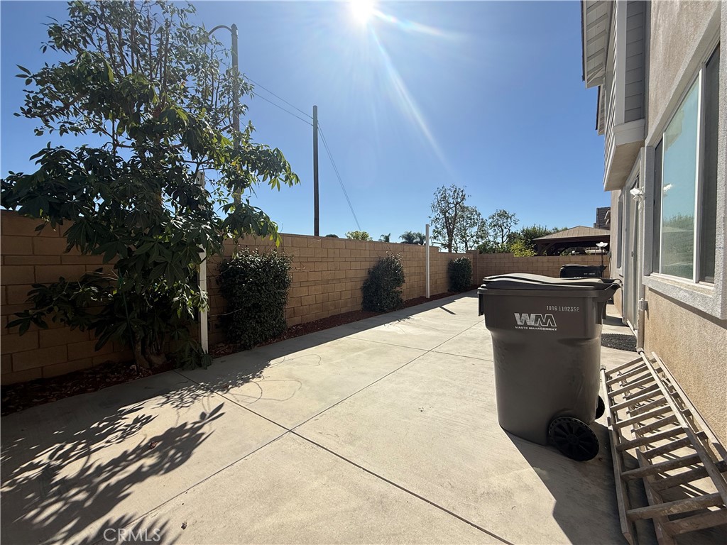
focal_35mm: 14
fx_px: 294
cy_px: 272
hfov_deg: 102.1
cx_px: 364
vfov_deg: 85.7
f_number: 2.2
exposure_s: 1/2841
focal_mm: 2.22
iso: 50
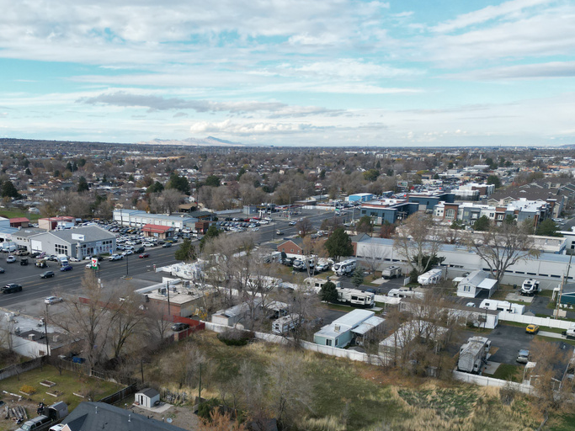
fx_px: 598
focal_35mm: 36
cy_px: 322
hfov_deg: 50.5
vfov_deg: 38.6
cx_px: 195
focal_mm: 6.72
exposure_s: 1/2000
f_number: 1.7
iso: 200
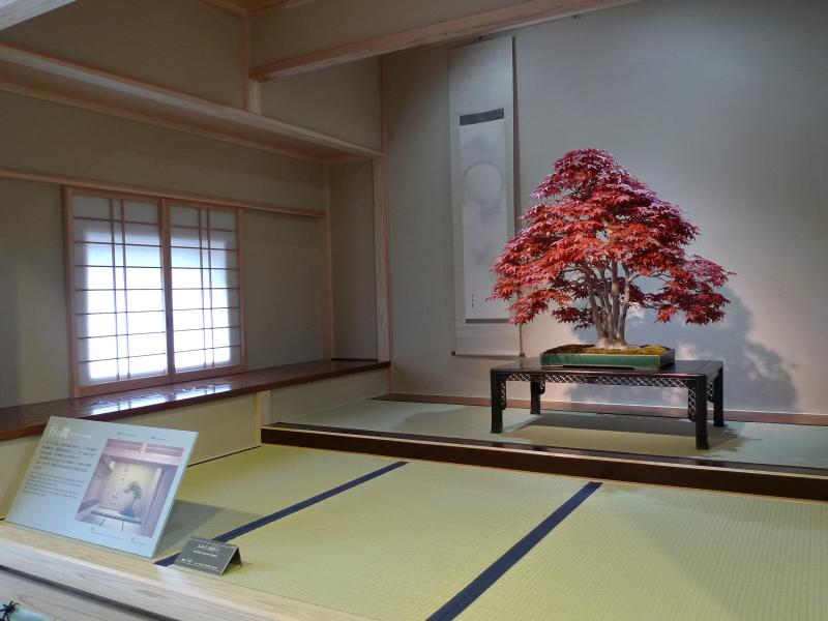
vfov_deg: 48.2
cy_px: 310
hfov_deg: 61.7
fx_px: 694
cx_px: 414
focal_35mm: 29
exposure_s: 1/30
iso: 200
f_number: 2
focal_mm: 5.1
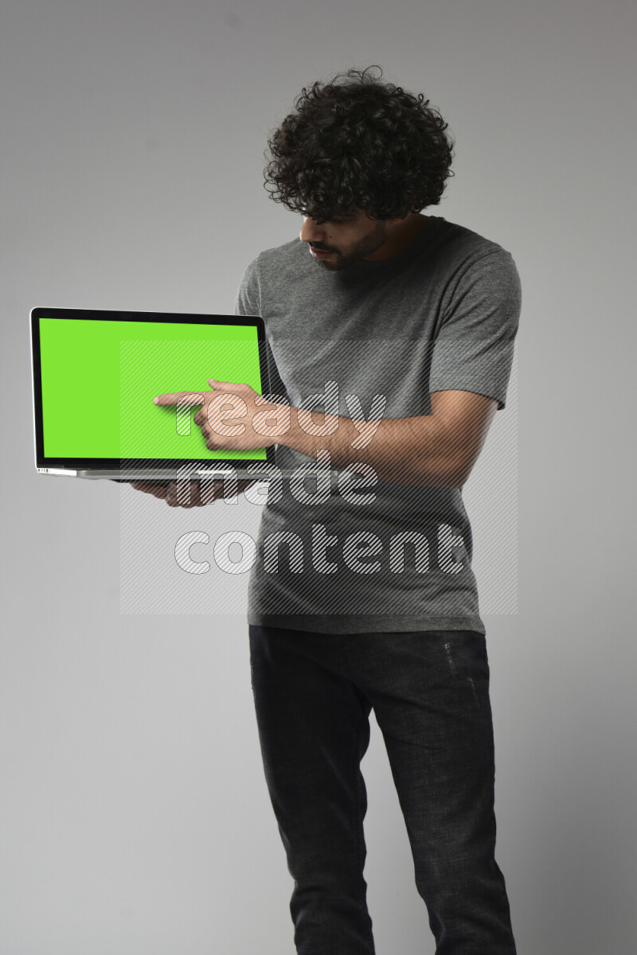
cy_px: 478
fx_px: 1327
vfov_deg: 39.6
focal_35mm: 50
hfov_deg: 27.0
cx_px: 318
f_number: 6.3
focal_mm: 50
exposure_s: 1/125
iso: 400
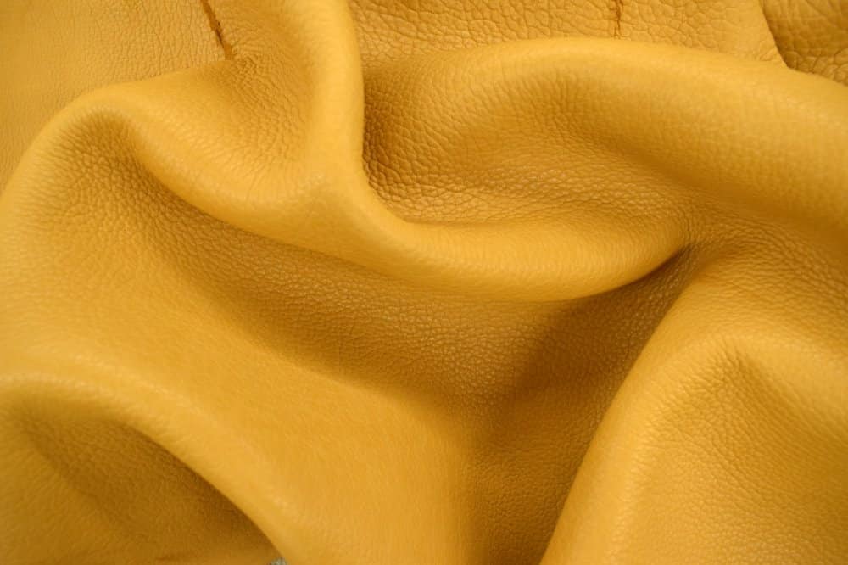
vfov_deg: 47.9
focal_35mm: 27
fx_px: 636
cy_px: 282
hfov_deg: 67.4
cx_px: 424
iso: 800
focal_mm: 18
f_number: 5.6
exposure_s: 1/50
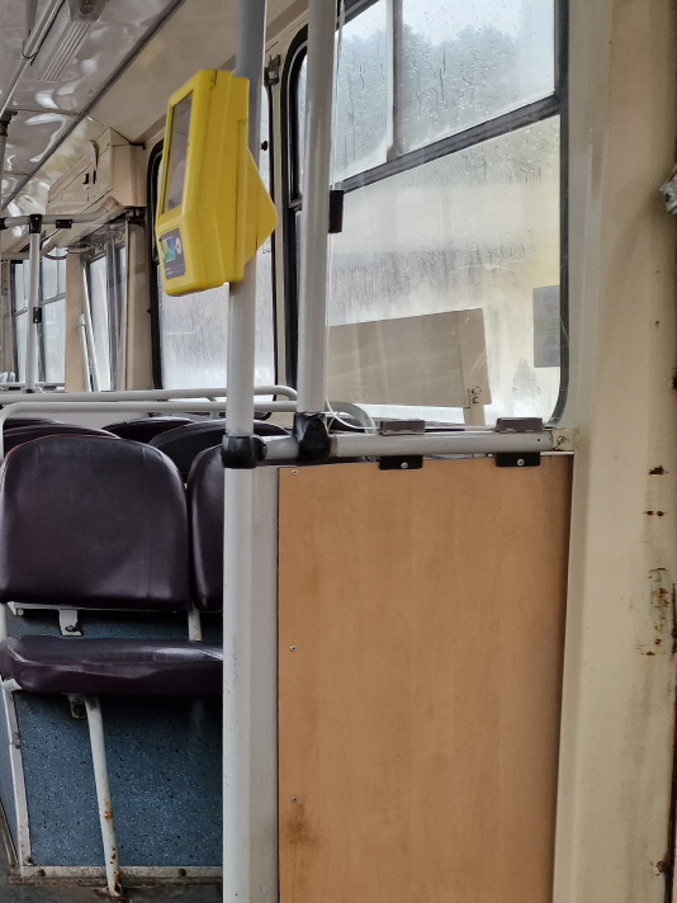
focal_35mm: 42
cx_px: -134
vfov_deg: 44.8
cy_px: 450
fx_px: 1095
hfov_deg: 29.5
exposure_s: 1/180
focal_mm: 6.4
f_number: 1.8
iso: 200
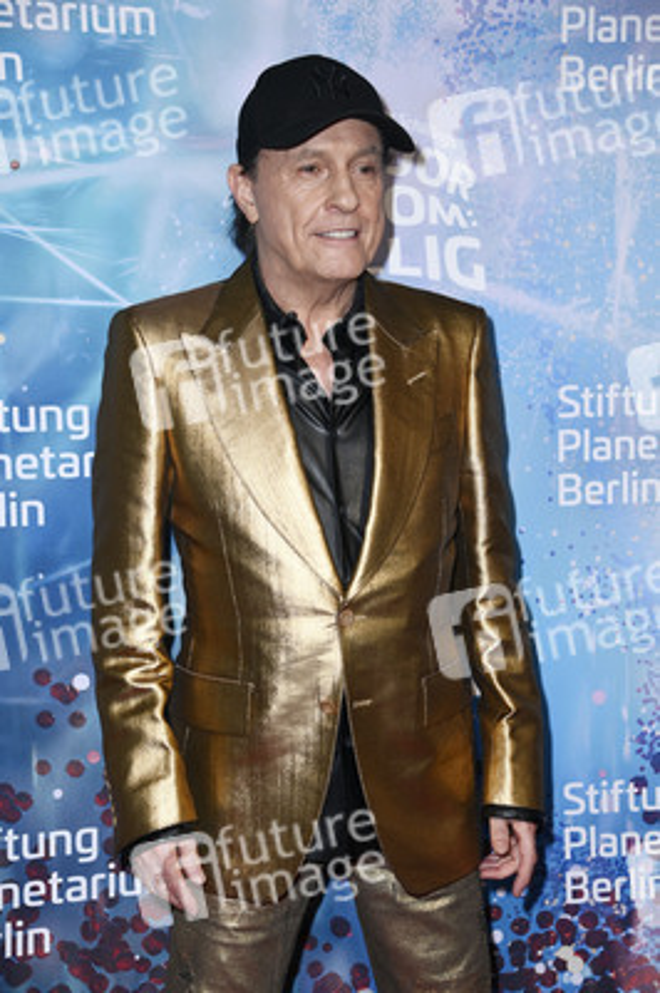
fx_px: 2149
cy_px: 496
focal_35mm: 78
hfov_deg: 17.5
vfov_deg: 26.0
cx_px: 330
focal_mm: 78
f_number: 5.6
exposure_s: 1/160
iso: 640
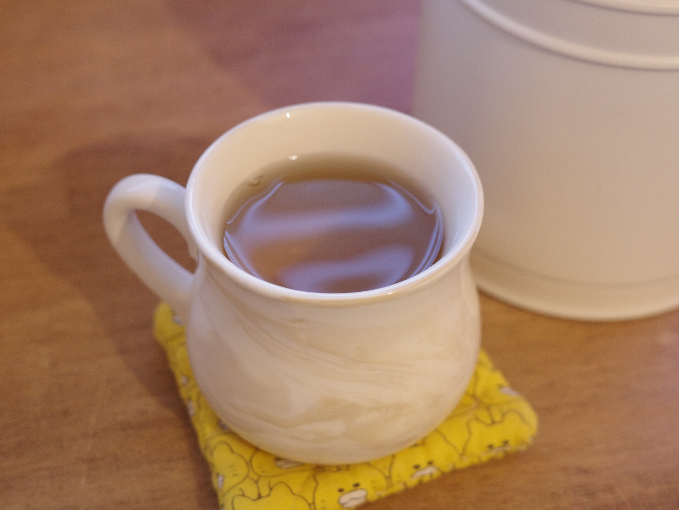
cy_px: 253
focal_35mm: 55
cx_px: 359
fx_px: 1079
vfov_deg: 26.6
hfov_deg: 34.9
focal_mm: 26
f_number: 2.8
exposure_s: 1/40
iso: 1250
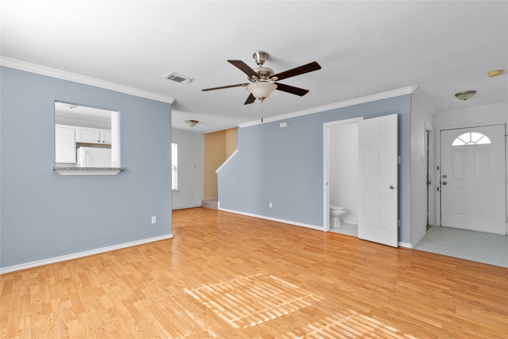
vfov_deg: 77.3
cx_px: 254
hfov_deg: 100.4
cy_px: 170
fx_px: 212
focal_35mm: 15
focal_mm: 10
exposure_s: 1/1.43
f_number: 8
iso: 100
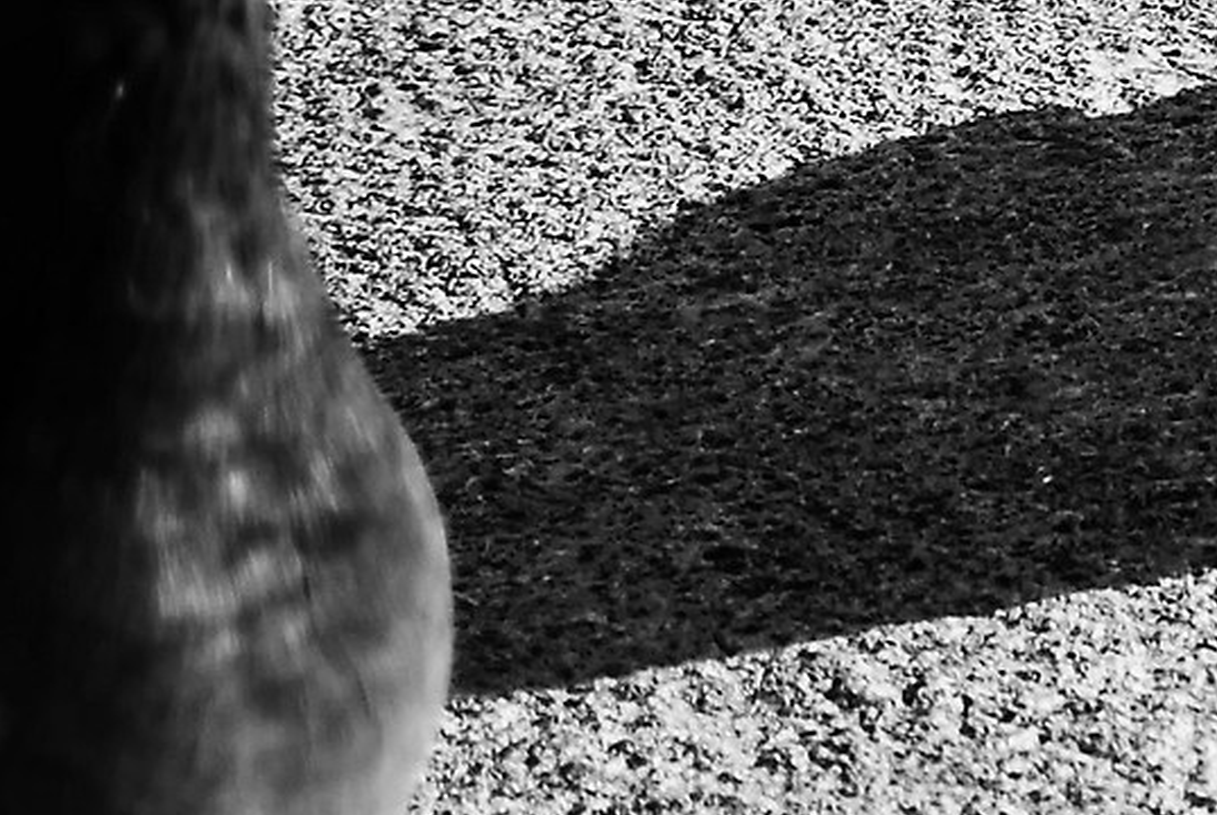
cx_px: 2692
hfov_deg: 5.4
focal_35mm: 368
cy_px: 206
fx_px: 12462
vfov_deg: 3.7
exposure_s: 1/200
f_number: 7.1
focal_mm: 55
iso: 100
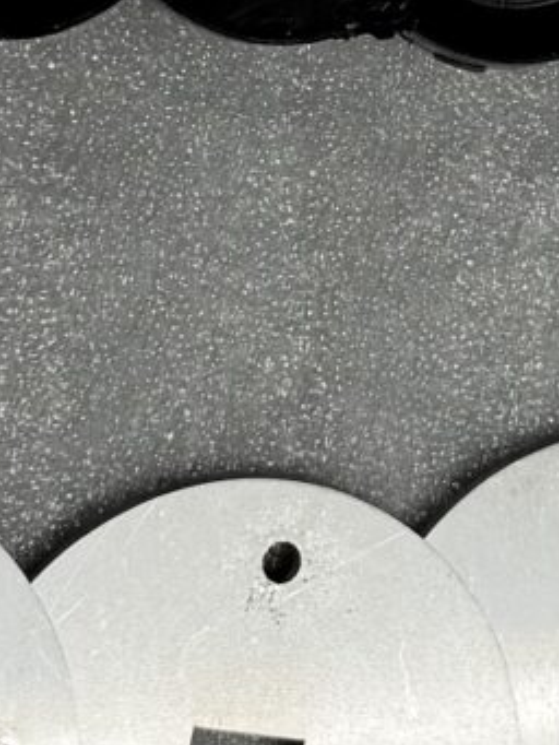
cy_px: 52
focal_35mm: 180
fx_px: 3873
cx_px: 472
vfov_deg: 10.9
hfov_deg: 8.2
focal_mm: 6.76
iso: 64
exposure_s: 1/120
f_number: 1.78
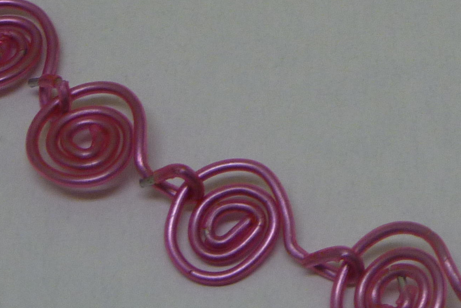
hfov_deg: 15.8
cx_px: 580
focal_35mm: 124
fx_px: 1588
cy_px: 91
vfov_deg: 11.0
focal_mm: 6.5
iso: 125
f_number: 3.6
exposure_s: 1/30
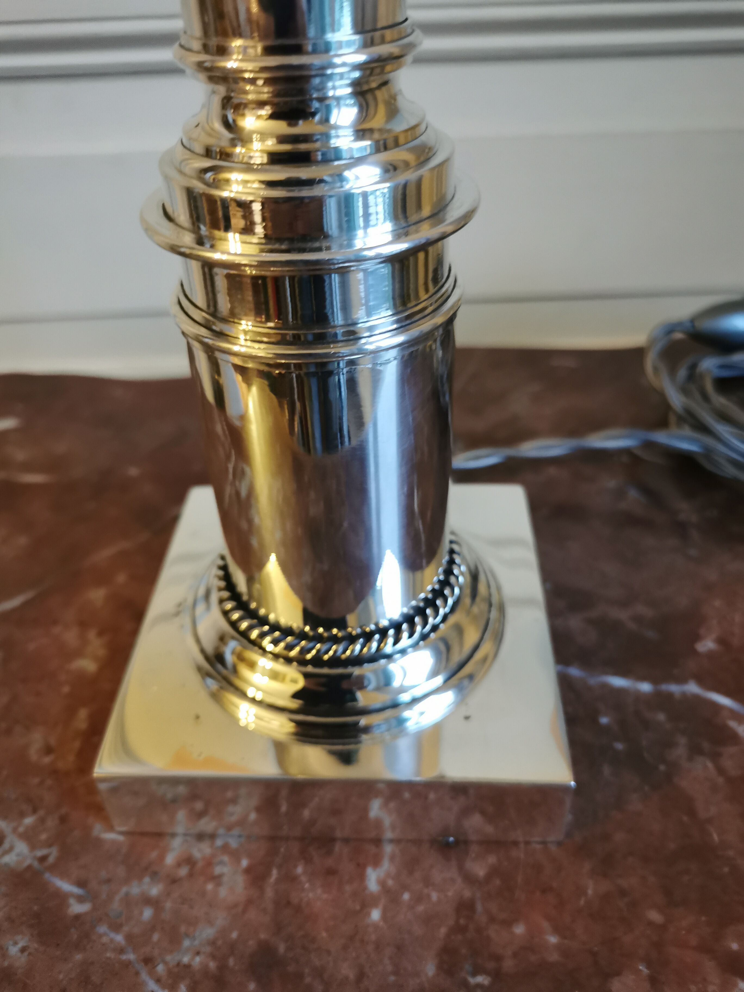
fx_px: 774
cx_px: 372
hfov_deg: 51.4
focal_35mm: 27
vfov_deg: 65.3
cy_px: 496
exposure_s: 1/33.3
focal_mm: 5.58
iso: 500
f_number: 1.8
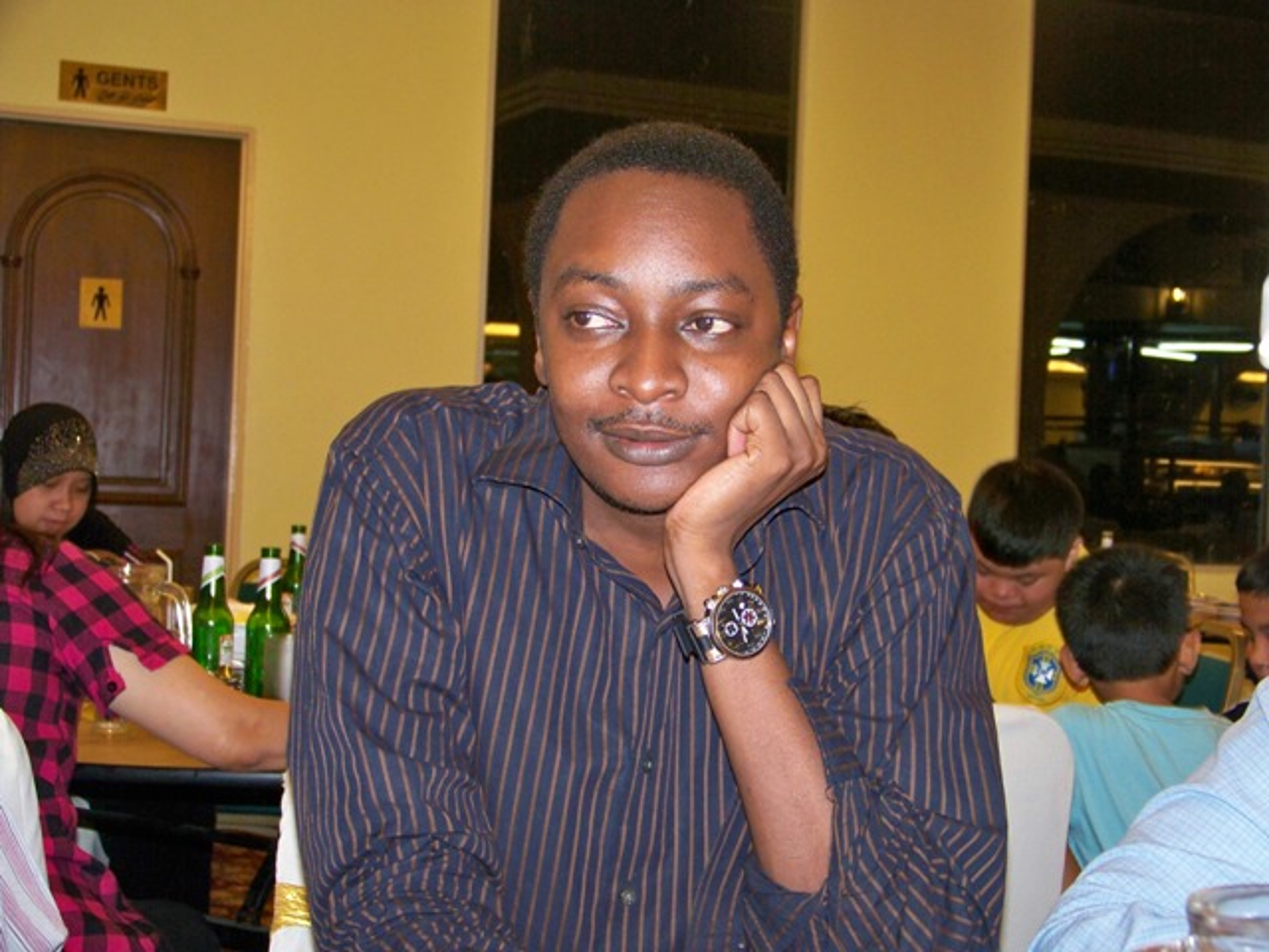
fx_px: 2090
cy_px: 476
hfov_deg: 33.8
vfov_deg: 25.7
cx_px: 634
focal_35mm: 57
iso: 200
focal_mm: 11.7
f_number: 3.2
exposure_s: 1/30
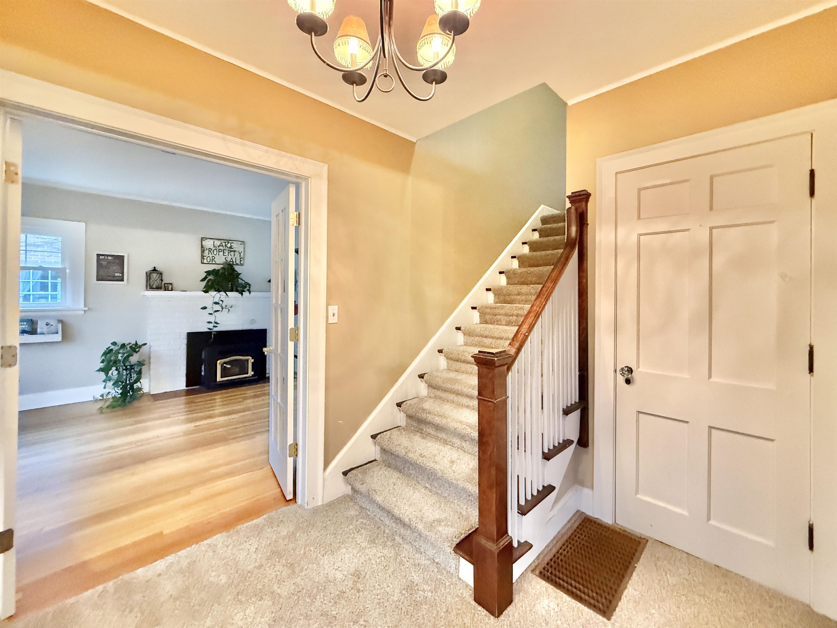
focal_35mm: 14
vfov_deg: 85.7
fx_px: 339
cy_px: 314
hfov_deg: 102.1
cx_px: 418
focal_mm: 2.22
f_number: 2.2
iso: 800
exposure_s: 1/60
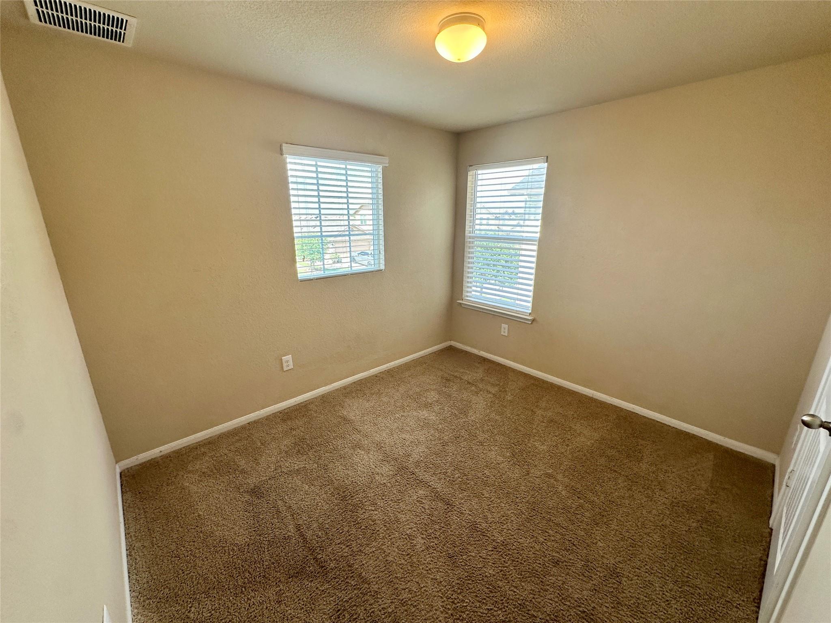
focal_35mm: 14
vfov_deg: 85.7
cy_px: 312
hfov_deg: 102.1
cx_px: 416
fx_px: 336
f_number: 2.2
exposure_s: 1/120
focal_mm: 2.22
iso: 64
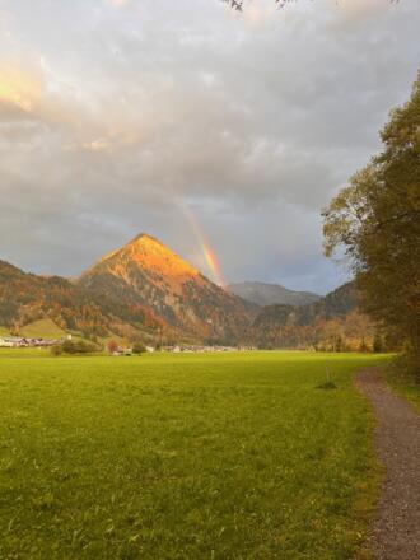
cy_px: 280
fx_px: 421
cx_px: 210
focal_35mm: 26
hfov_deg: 53.1
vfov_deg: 67.3
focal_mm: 5.1
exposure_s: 1/130
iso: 32
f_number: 1.6
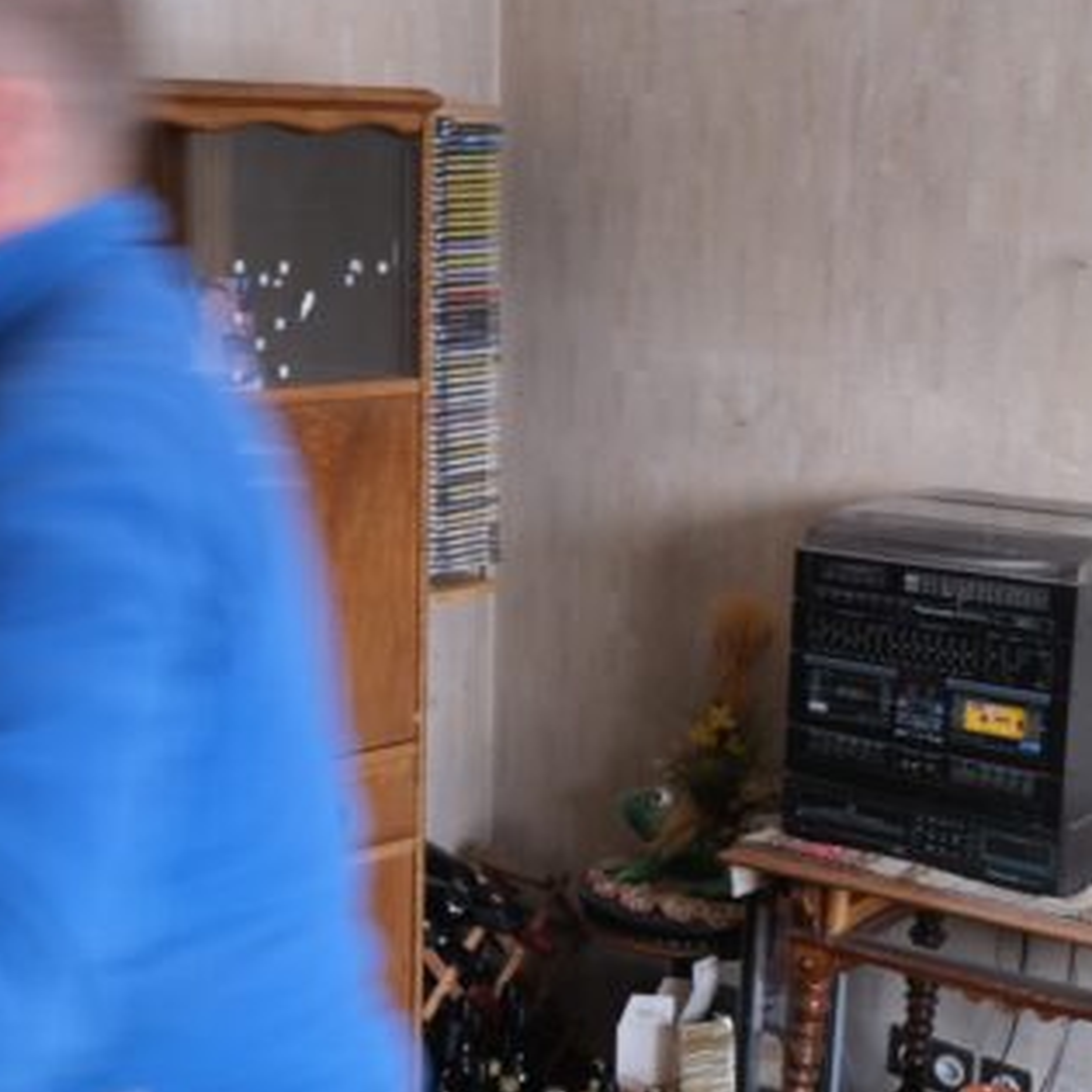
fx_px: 1999
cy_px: 565
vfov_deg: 30.6
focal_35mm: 56
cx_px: 246
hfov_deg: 30.0
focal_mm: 18
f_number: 2.8
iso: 400
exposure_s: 1/26
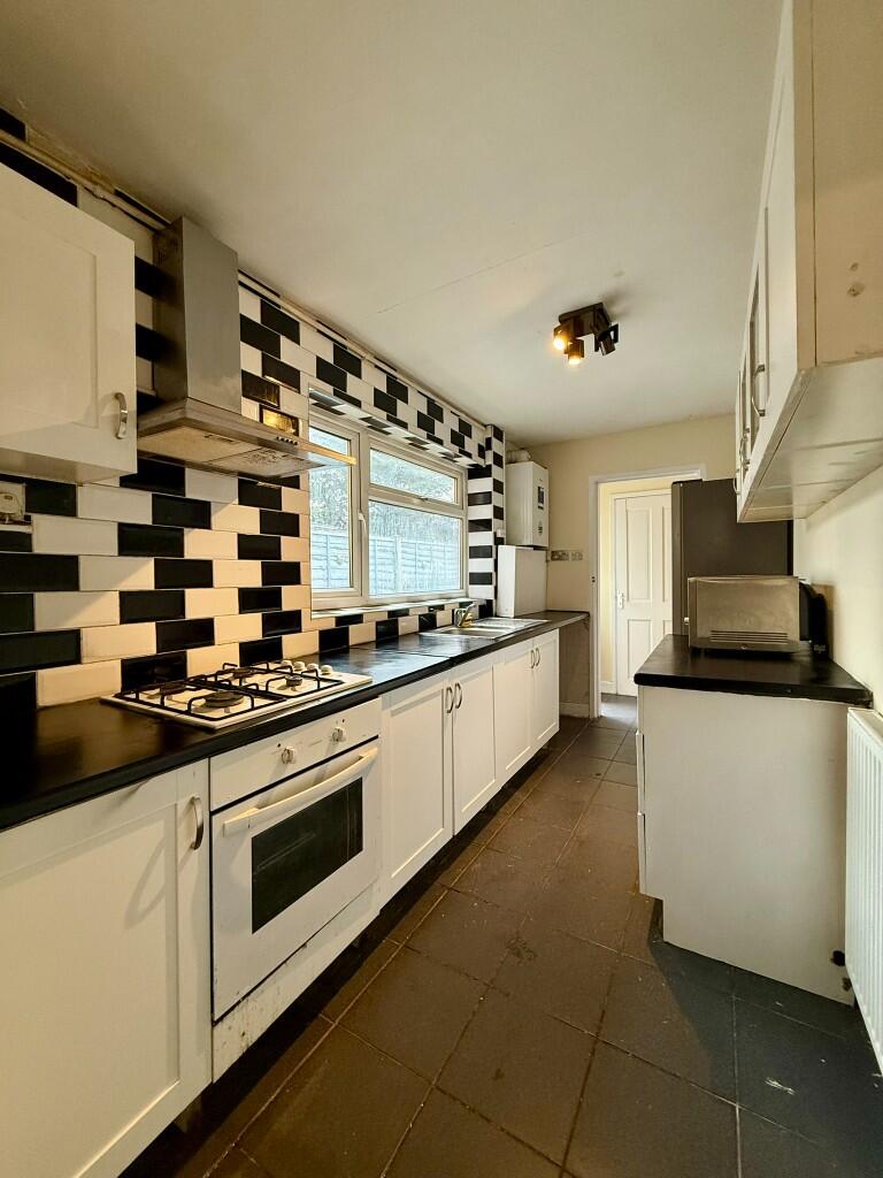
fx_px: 476
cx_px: 442
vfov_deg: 102.1
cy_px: 589
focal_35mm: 14
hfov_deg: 85.7
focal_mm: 2.22
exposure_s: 1/50
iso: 200
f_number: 2.2
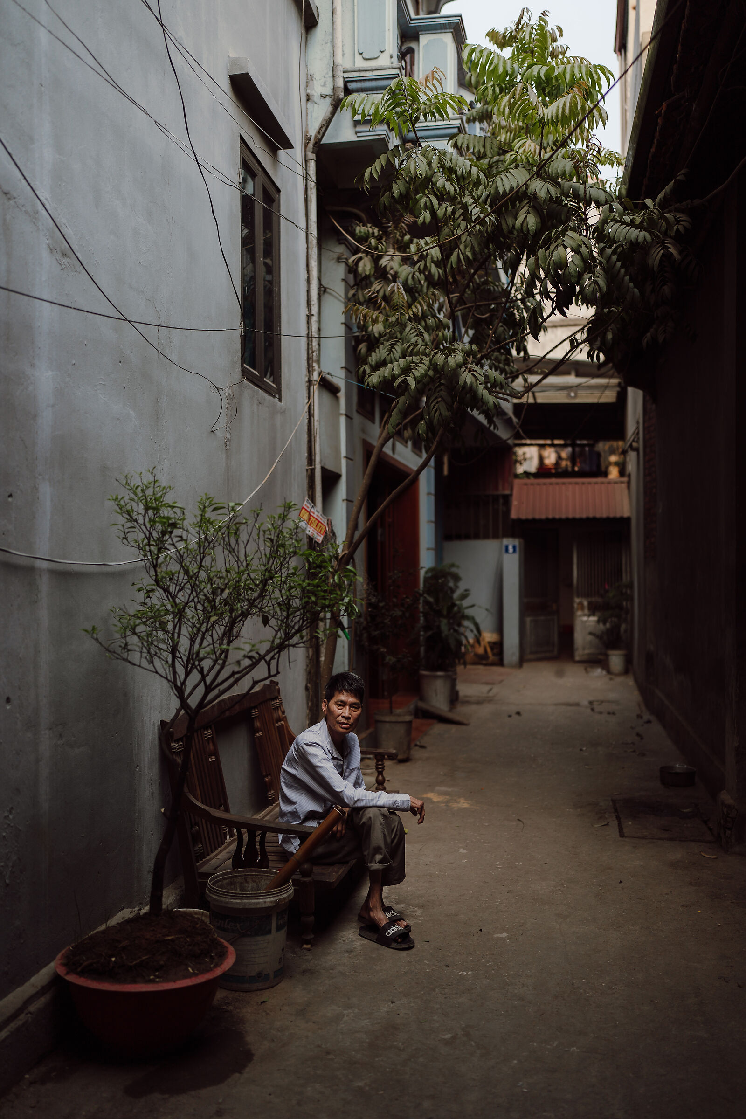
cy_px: 560
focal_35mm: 35
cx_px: 373
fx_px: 1088
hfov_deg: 37.9
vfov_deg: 54.4
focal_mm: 35
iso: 100
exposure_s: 1/1600
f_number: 1.4
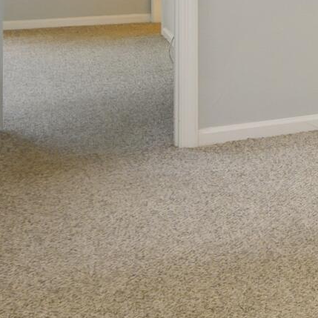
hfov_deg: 12.4
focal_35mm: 89
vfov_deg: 18.5
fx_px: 925
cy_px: -62
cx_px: 873
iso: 100
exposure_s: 1/6
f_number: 8
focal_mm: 15
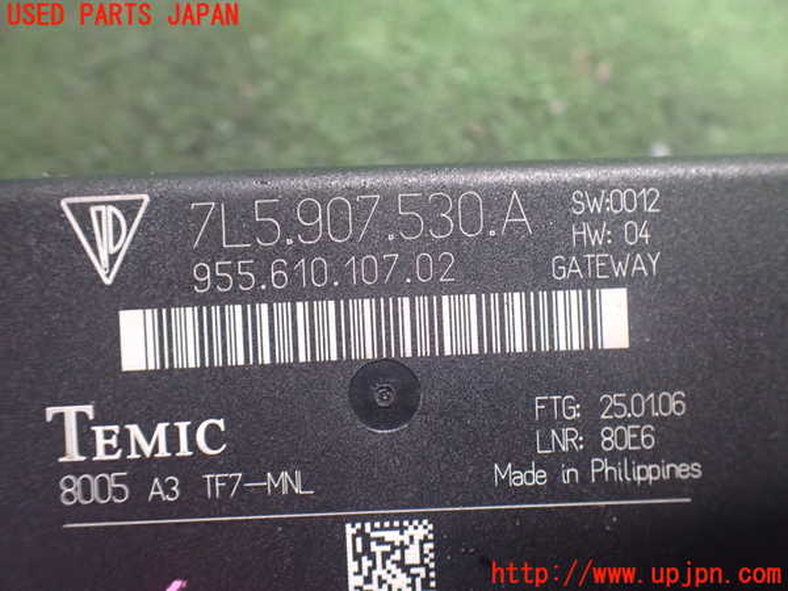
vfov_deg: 46.8
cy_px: 296
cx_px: 394
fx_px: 683
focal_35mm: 30
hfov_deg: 60.0
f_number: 2.3
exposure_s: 1/30
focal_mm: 5.4
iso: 1250
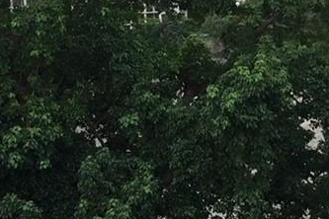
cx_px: 270
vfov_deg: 9.5
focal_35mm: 145
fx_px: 1325
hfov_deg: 14.1
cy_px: 129
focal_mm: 4.15
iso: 32
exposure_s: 1/177
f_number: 2.2
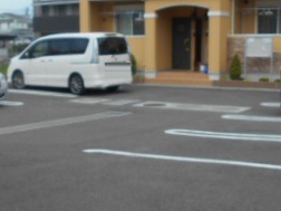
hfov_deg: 29.4
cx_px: 130
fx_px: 536
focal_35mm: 66
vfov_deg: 22.2
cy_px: 119
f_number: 3.2
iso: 80
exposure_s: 1/800
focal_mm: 4.6
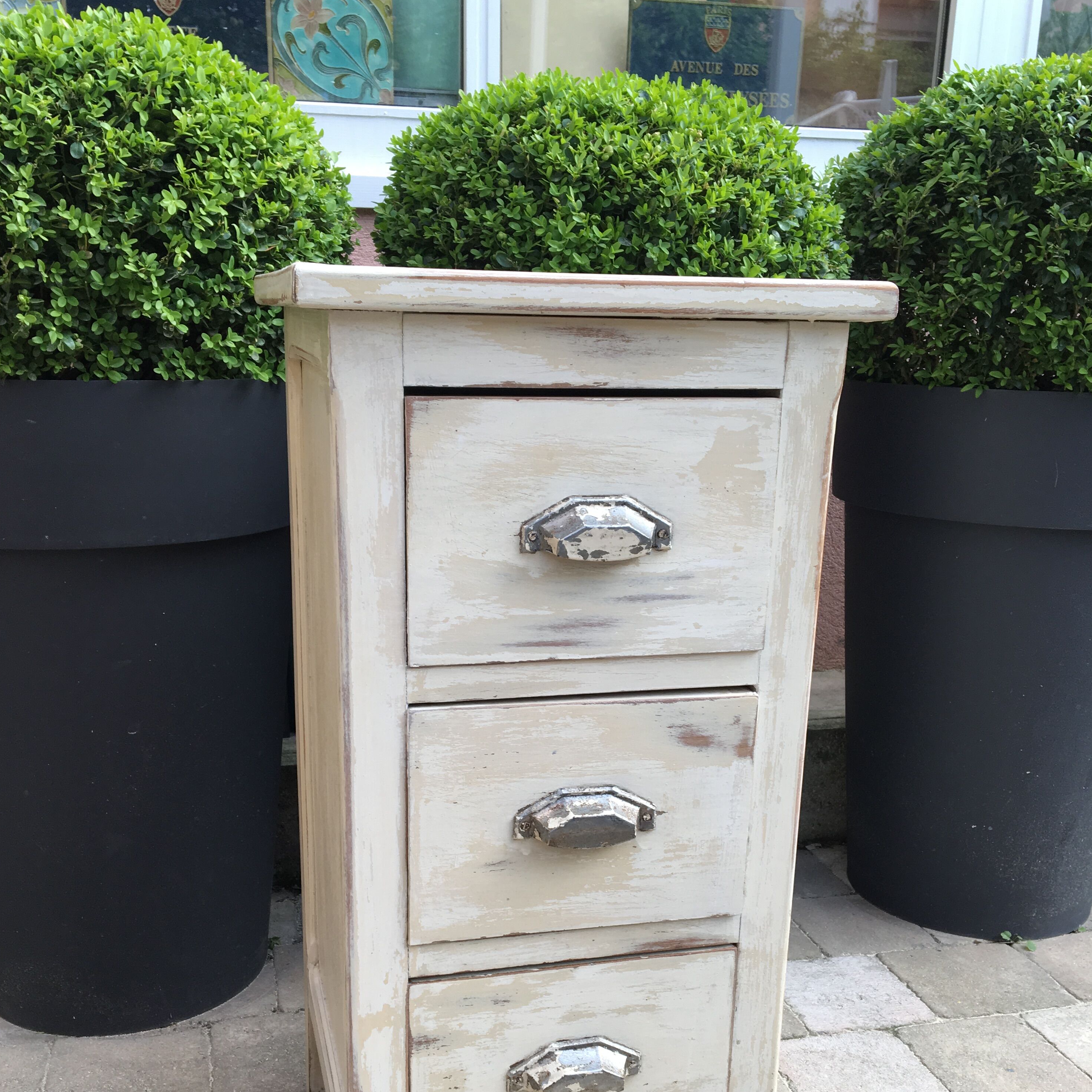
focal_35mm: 35
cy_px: 689
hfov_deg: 47.2
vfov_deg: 46.8
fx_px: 1249
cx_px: 536
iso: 32
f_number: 2.2
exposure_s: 1/100
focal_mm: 4.15
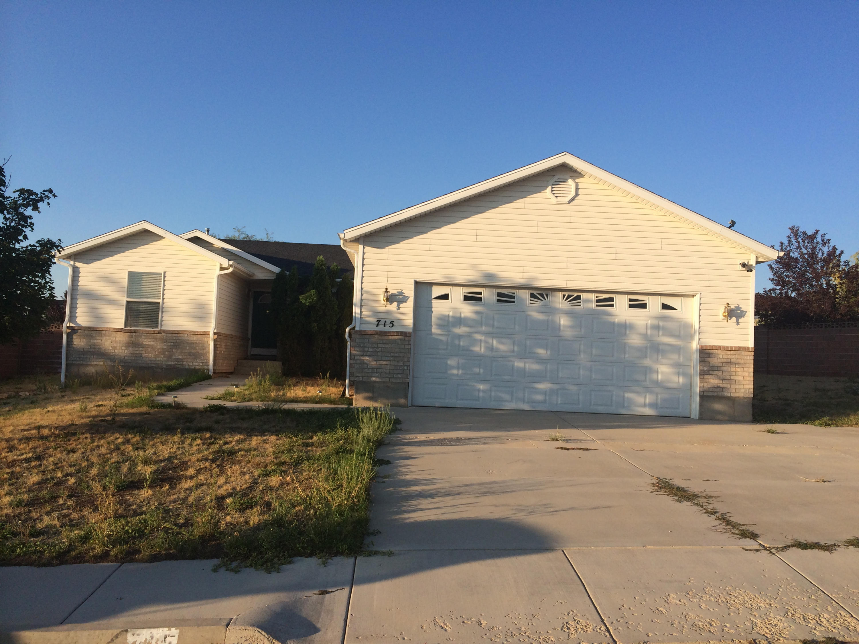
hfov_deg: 60.0
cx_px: 430
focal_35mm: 30
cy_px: 322
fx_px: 744
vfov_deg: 46.8
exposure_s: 1/1466
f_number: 2.2
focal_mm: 4.12
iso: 40
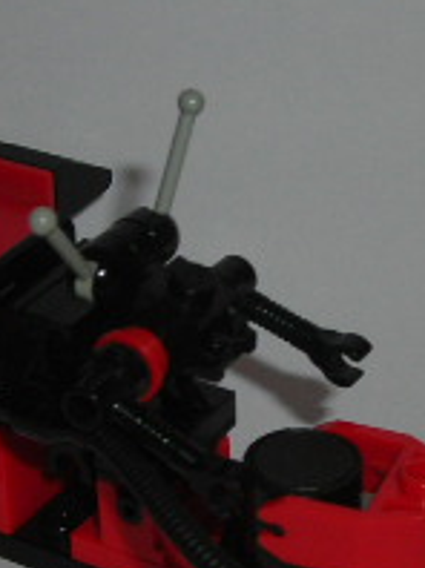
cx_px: 221
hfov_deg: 12.0
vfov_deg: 16.0
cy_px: 333
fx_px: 2018
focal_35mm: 123
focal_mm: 6.3
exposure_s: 1/60.1
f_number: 3.2
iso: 50
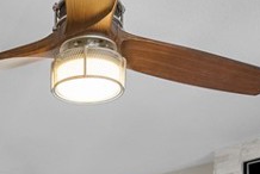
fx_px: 542
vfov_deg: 15.4
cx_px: 48
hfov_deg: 26.4
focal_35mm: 75
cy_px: 324
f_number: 8
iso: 2000
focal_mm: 16
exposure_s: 1/30
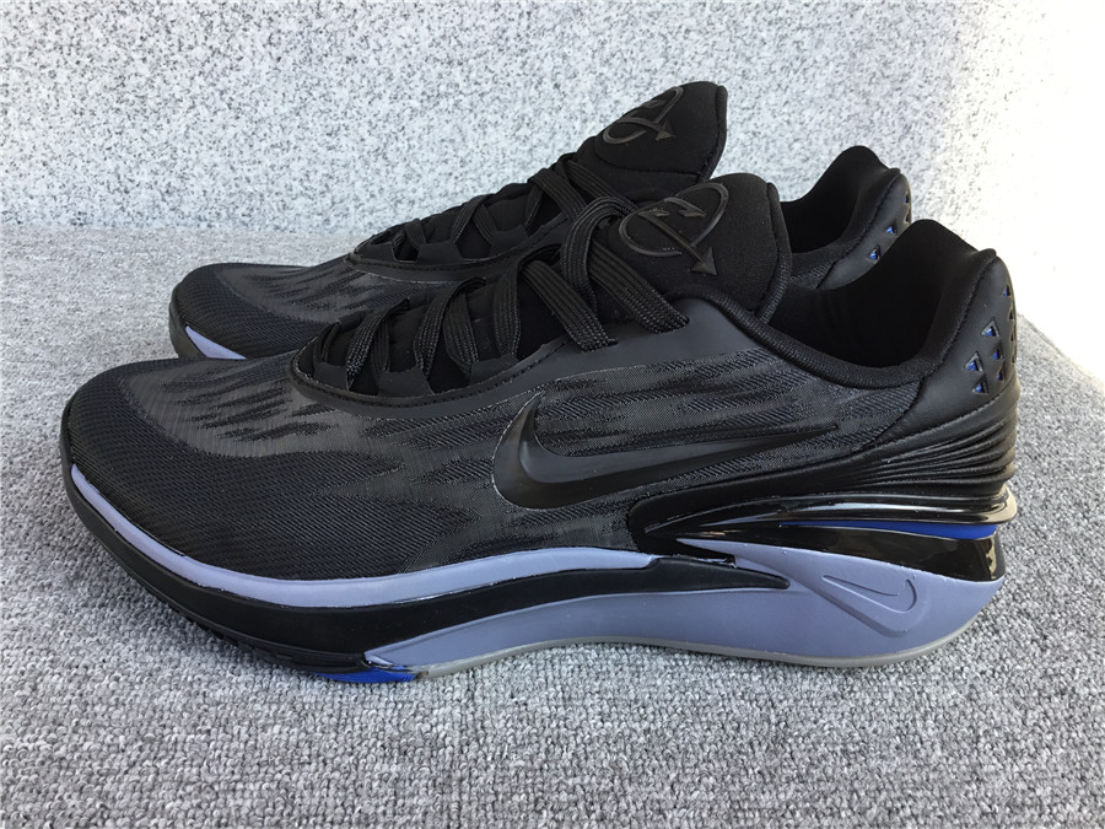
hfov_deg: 58.4
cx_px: 552
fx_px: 990
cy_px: 414
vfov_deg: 45.4
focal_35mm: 31
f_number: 2.4
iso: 25
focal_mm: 3.3
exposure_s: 1/123
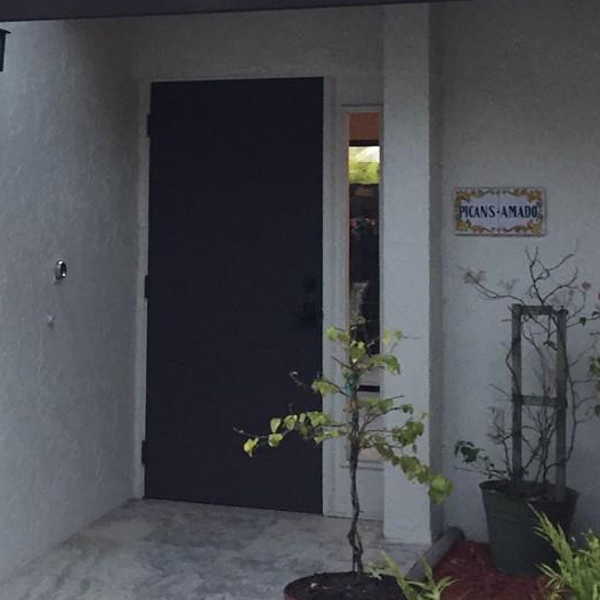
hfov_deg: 22.1
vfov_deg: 21.7
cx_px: 204
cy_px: 66
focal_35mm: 78
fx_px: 1530
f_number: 2.2
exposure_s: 1/30
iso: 40
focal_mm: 4.15
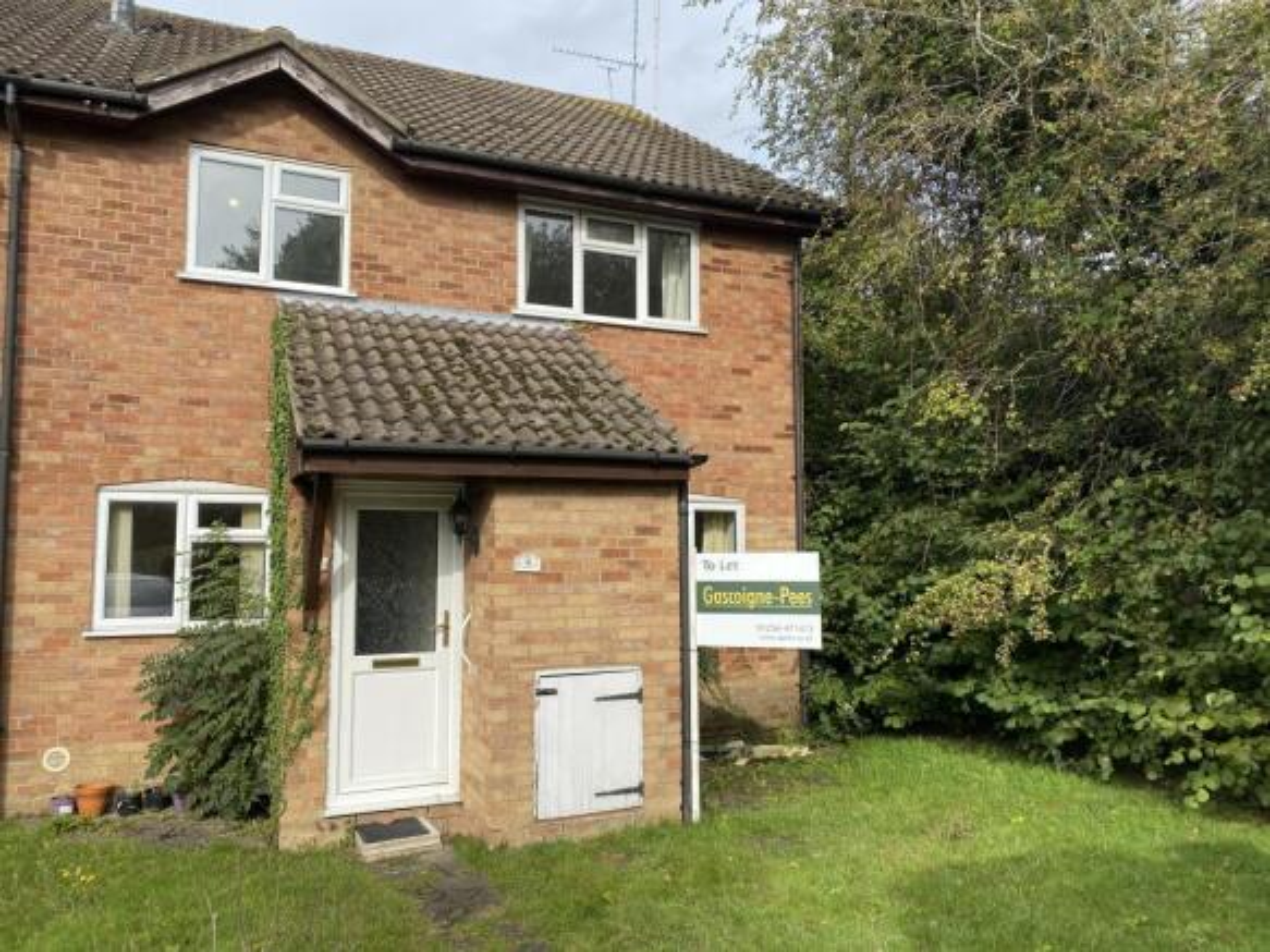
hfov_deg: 67.3
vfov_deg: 53.0
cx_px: 635
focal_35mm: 26
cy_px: 476
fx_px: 954
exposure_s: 1/1274
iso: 32
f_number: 1.8
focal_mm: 4.25
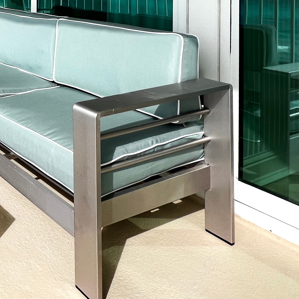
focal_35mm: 34
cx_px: -98
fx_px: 332
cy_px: -8
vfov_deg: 41.4
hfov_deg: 33.6
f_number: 1.8
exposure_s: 1/1908
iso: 32
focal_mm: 1.57
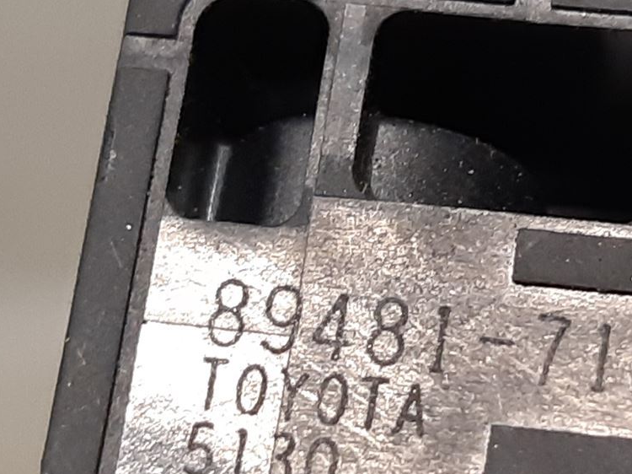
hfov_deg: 26.7
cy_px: 364
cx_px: 543
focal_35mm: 71
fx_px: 1296
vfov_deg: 20.5
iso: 160
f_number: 1.7
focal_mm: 3.93
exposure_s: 1/50
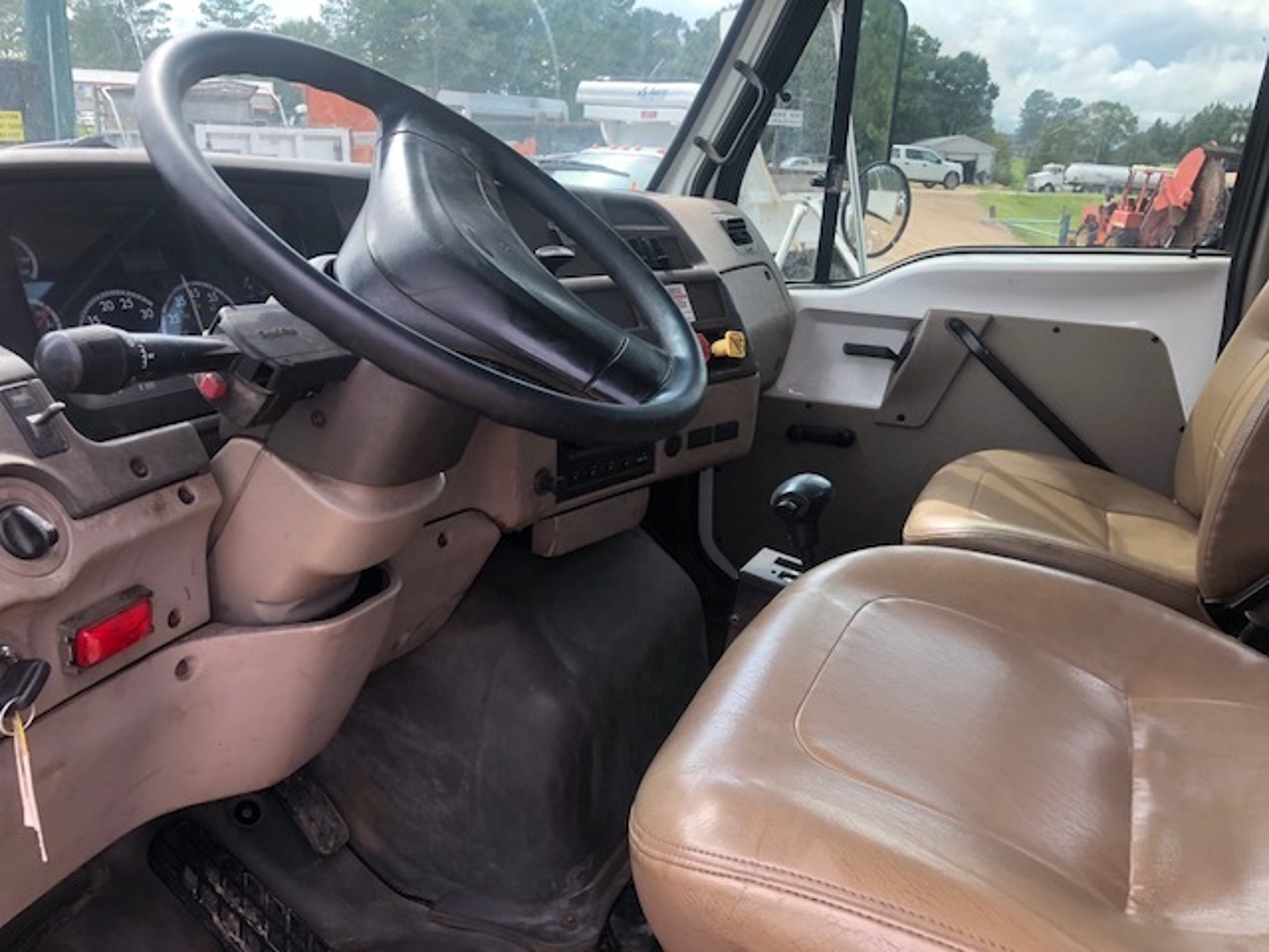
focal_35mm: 28
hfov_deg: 63.4
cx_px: 634
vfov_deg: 49.7
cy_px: 476
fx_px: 1026
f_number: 1.8
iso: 20
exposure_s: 1/165
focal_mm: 3.99
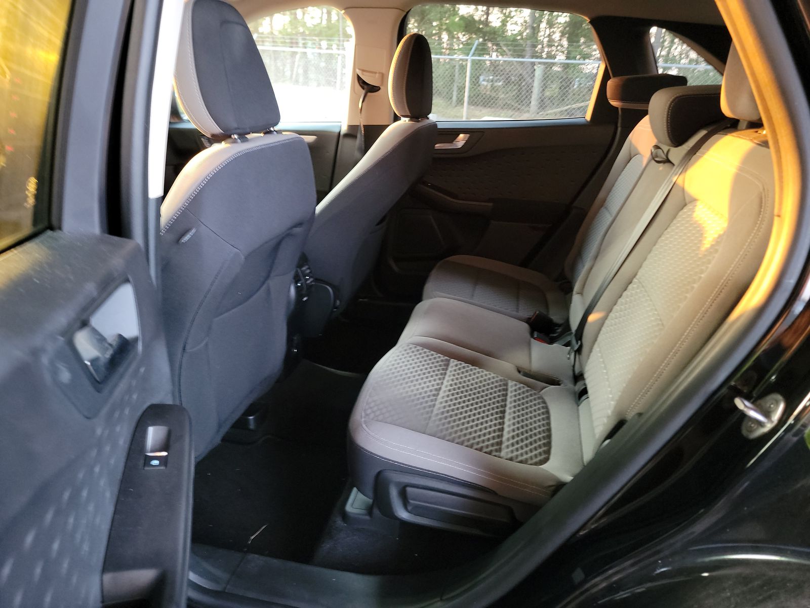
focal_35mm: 24
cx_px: 405
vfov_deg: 56.8
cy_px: 304
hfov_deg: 71.6
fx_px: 562
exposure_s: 1/24
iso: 862
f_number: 1.8
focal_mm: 6.7
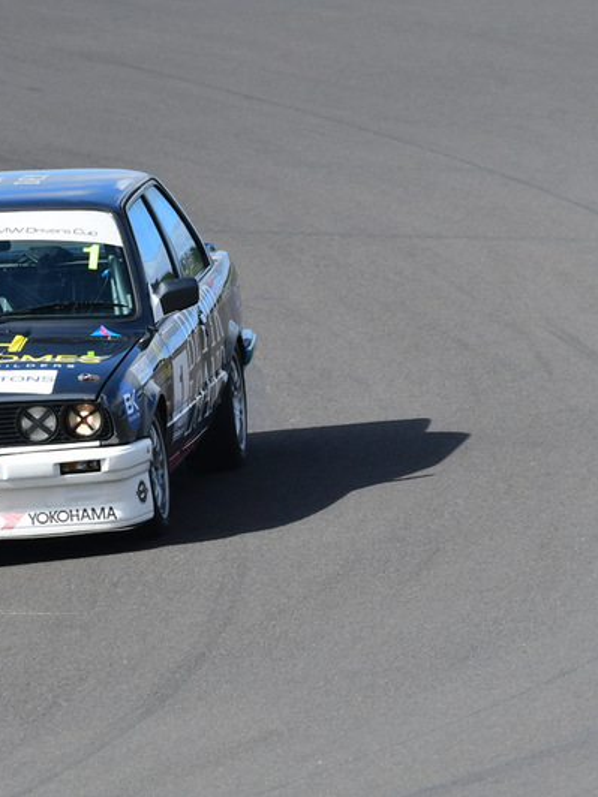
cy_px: 398
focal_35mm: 673
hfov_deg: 2.2
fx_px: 15502
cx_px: 13
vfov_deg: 2.9
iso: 400
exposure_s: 1/640
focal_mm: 310
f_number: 9
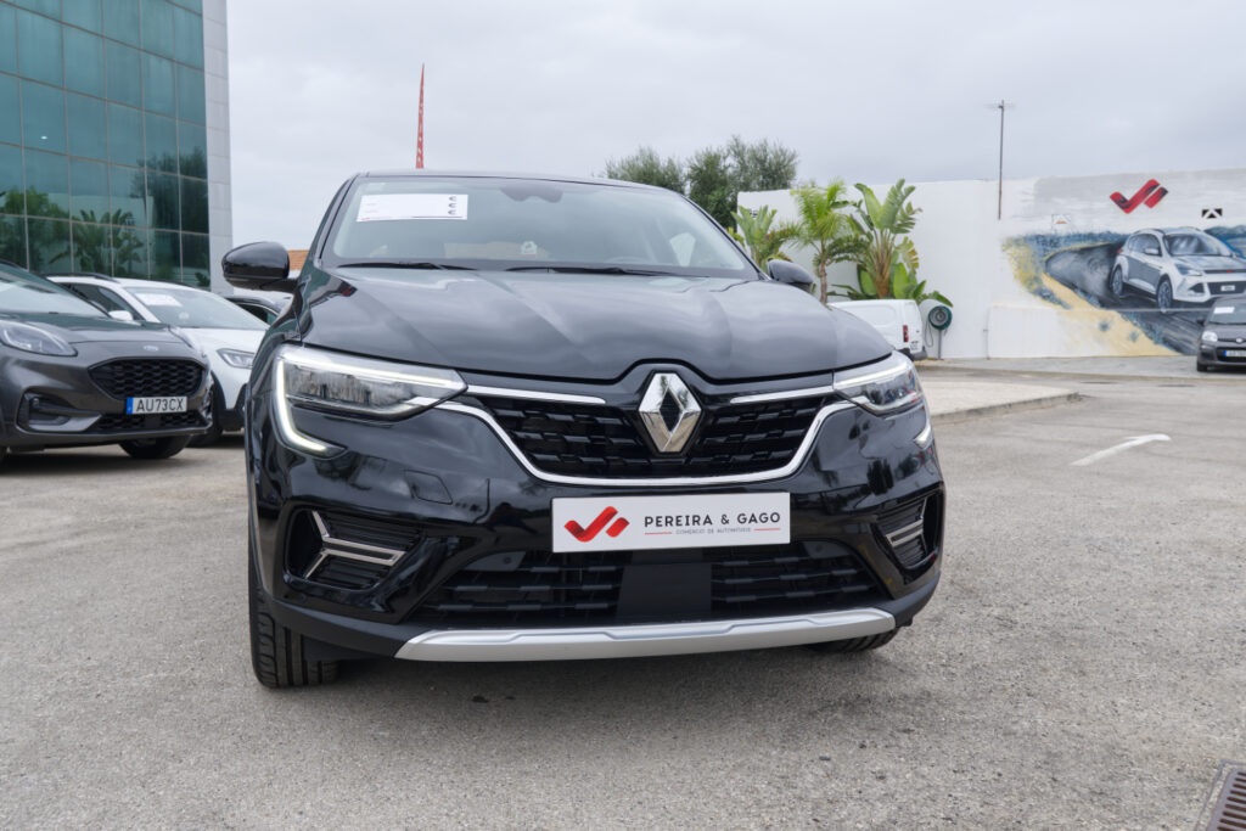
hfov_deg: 57.2
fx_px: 1142
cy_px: 416
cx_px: 623
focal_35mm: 33
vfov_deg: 40.0
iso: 160
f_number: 8
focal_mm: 22.1
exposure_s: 1/125
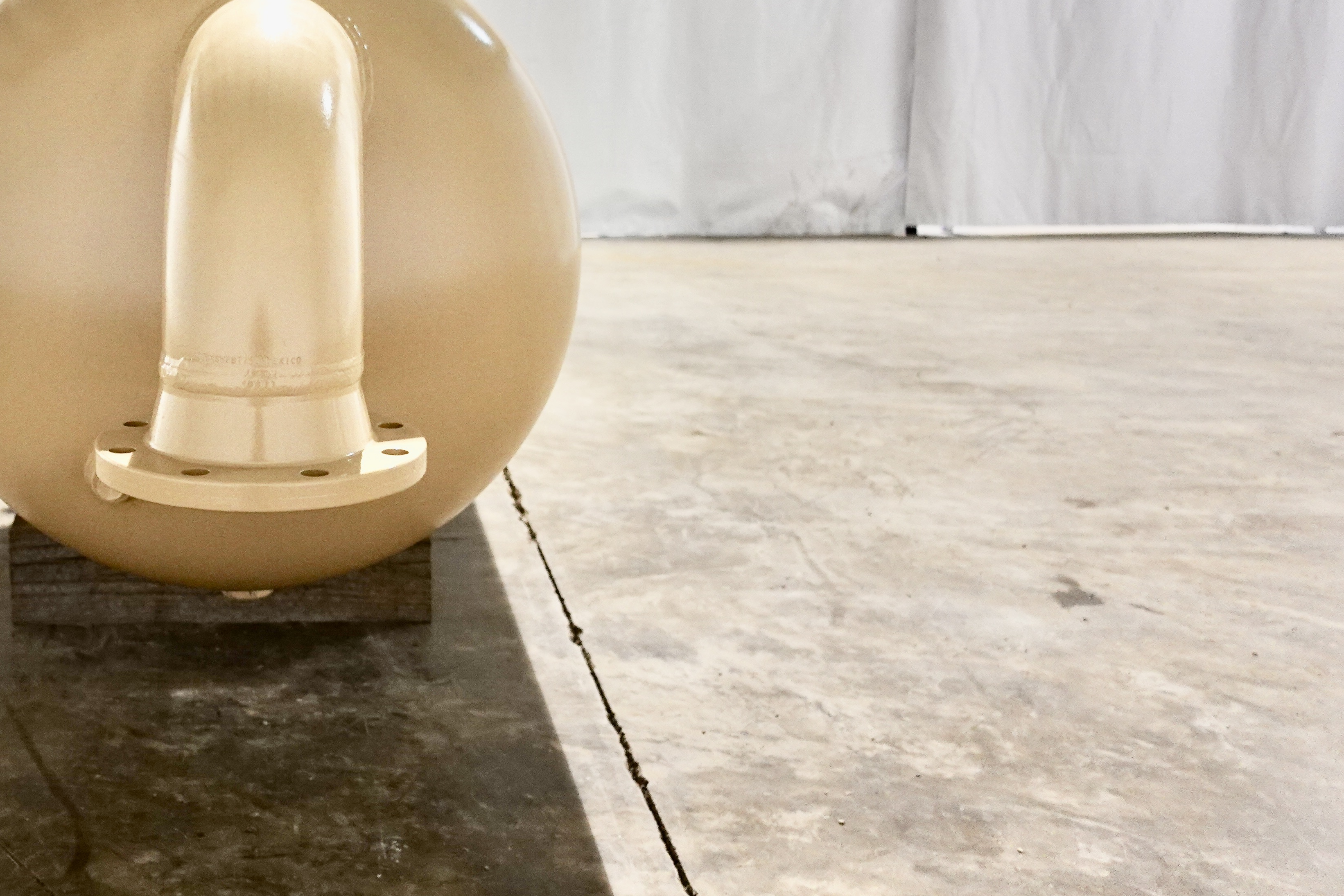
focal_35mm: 40
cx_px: 261
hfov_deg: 45.9
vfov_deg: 33.1
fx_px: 1493
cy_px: 297
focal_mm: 9.4
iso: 500
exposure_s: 1/30
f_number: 1.8
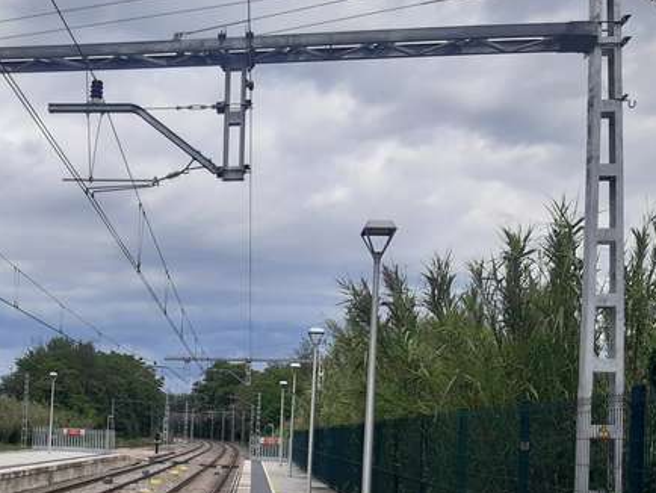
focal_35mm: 46
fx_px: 872
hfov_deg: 39.4
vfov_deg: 30.5
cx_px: 118
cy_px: 417
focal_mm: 3.92
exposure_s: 1/1326
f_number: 1.7
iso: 40
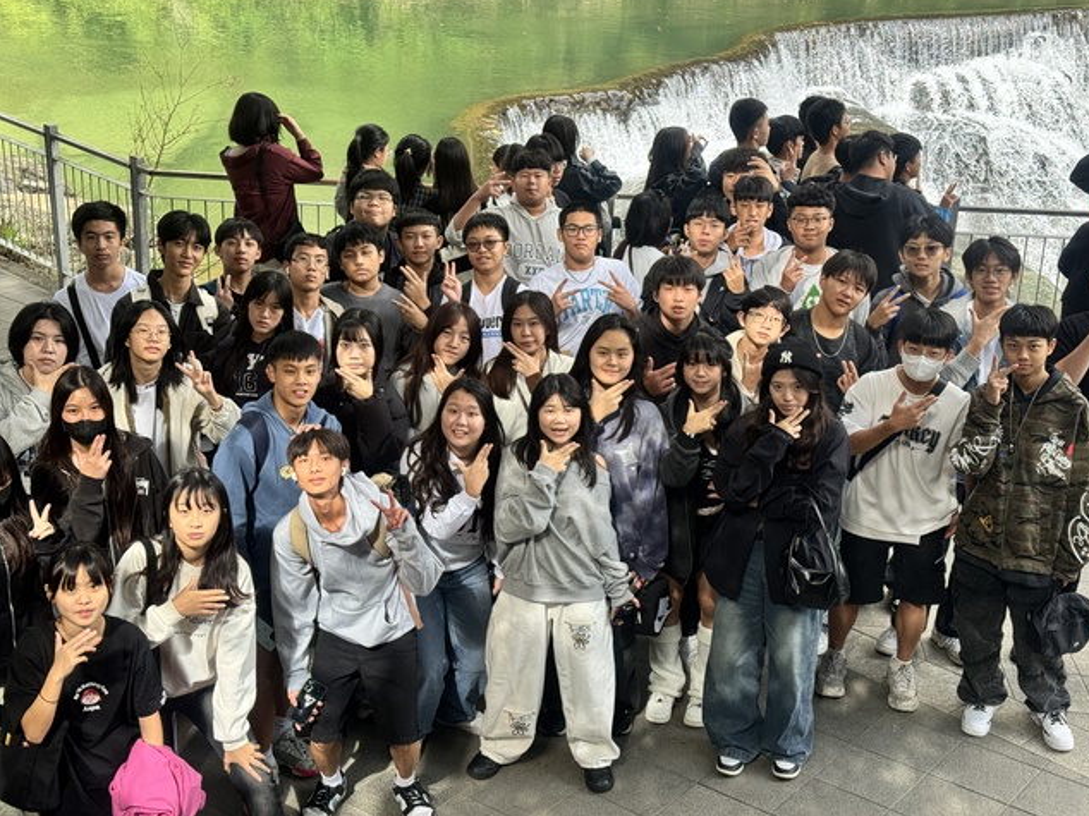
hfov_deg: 36.2
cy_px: 389
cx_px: 517
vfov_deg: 27.5
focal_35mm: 53
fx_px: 1667
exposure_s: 1/470
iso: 64
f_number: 1.78
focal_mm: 6.76
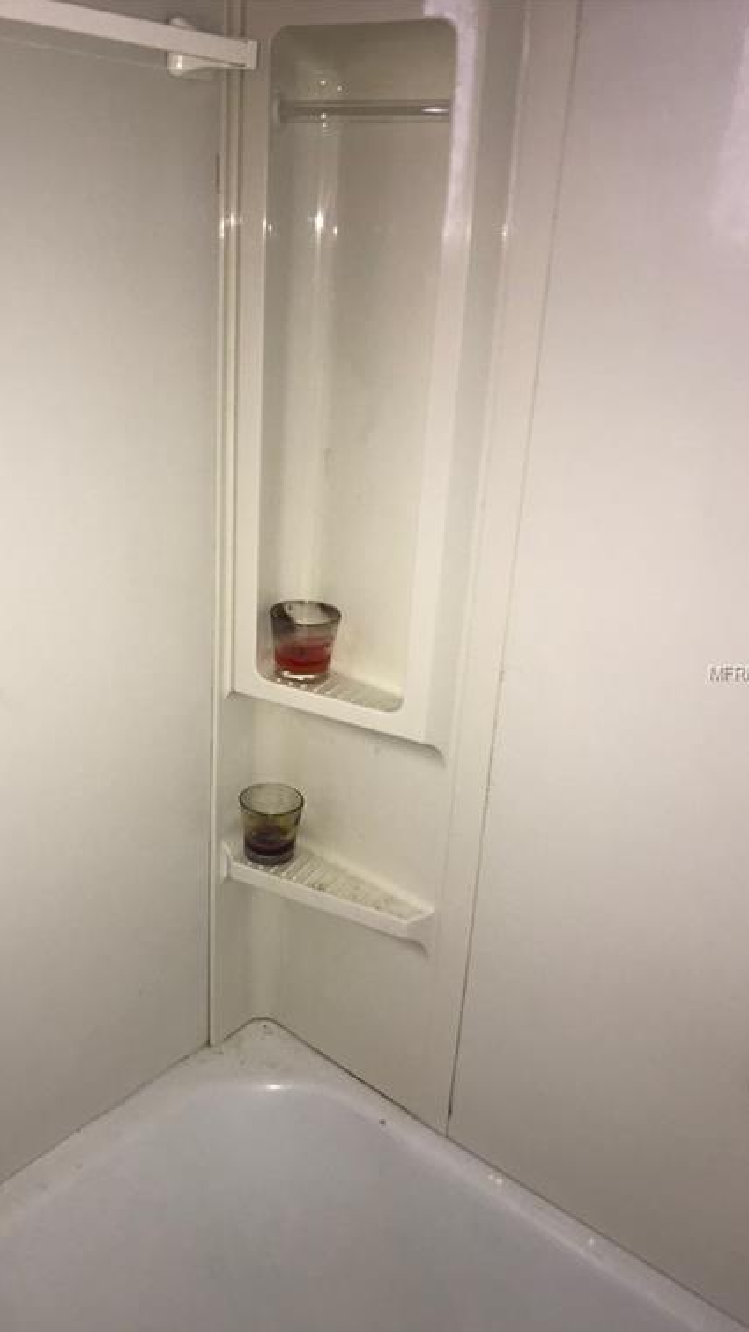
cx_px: 280
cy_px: 673
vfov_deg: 62.6
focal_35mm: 31
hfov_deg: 37.5
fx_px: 1095
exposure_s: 1/31
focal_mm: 3.99
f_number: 1.8
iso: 32
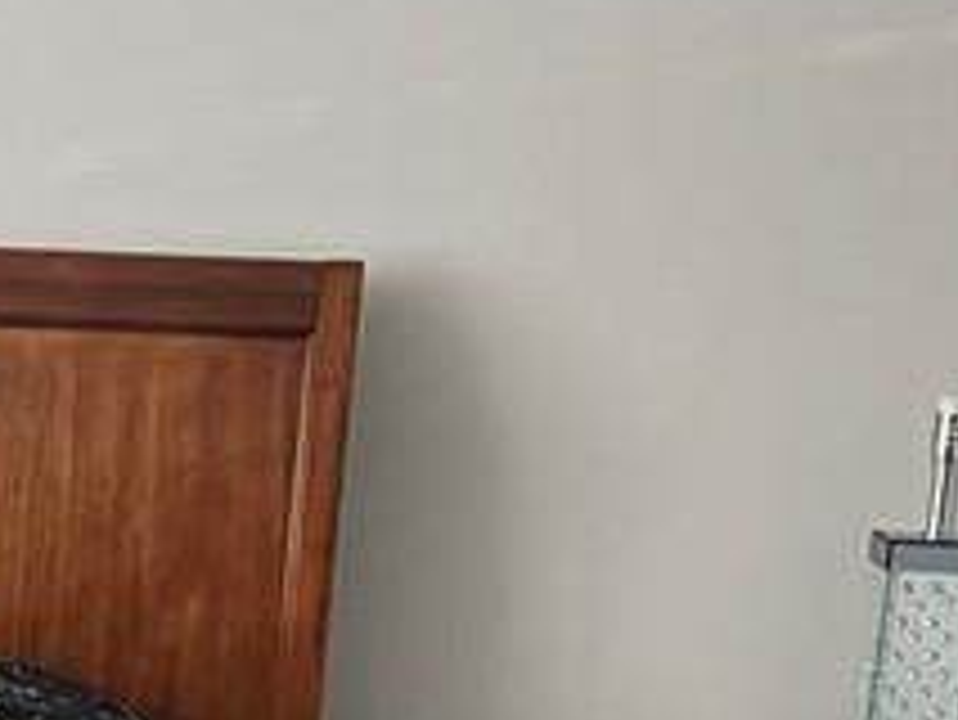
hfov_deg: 15.1
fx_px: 3461
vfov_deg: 11.4
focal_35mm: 125
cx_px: -279
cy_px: 1089
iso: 100
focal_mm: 5.7
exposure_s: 1/60
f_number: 1.5
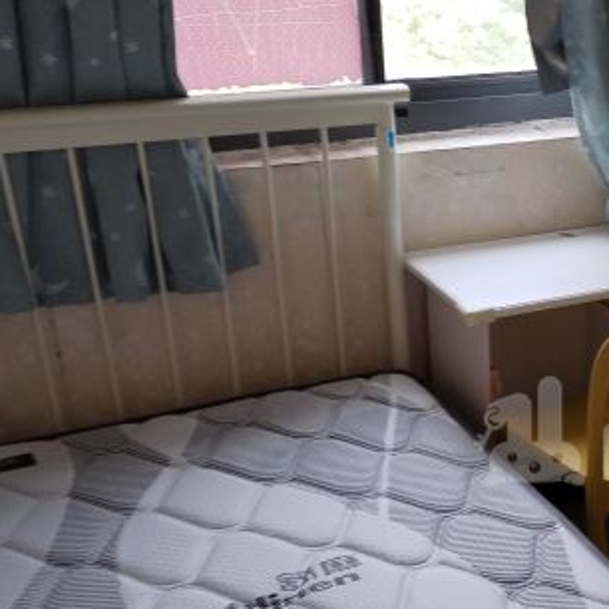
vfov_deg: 28.3
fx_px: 1194
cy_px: 432
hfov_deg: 26.8
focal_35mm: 60
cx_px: 633
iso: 128
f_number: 1.8
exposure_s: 1/50
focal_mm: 4.75
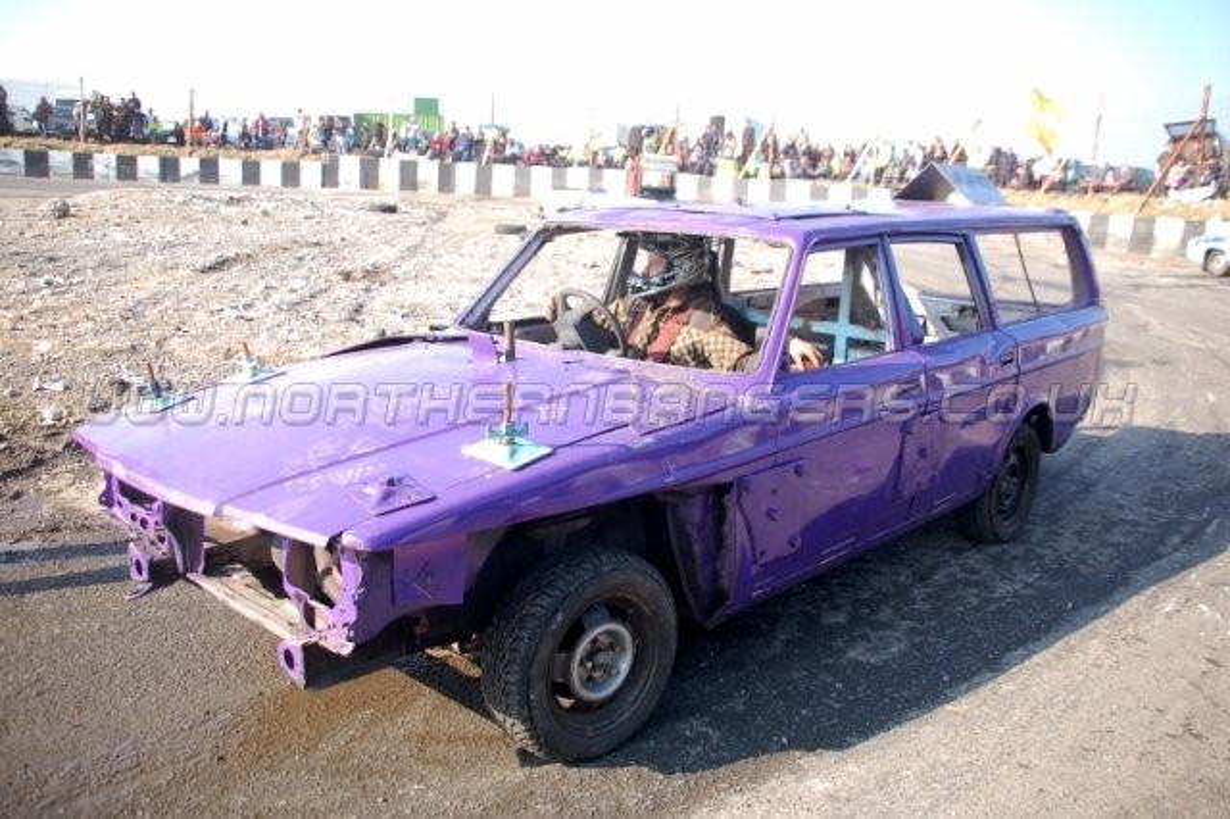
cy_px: 410
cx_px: 615
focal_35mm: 33
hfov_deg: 57.2
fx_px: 1127
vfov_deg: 39.9
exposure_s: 1/640
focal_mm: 22
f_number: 4
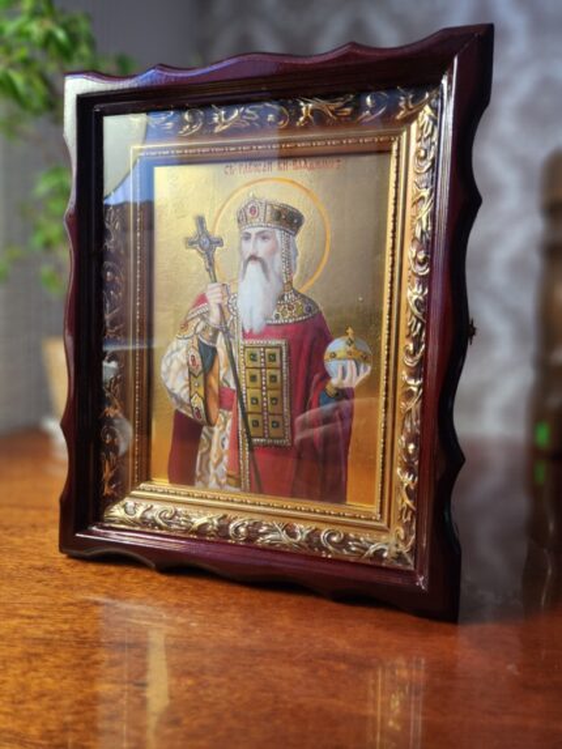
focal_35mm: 23
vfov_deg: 73.9
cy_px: 374
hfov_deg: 58.9
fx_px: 498
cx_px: 281
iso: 250
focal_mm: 5.4
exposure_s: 1/100
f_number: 1.8
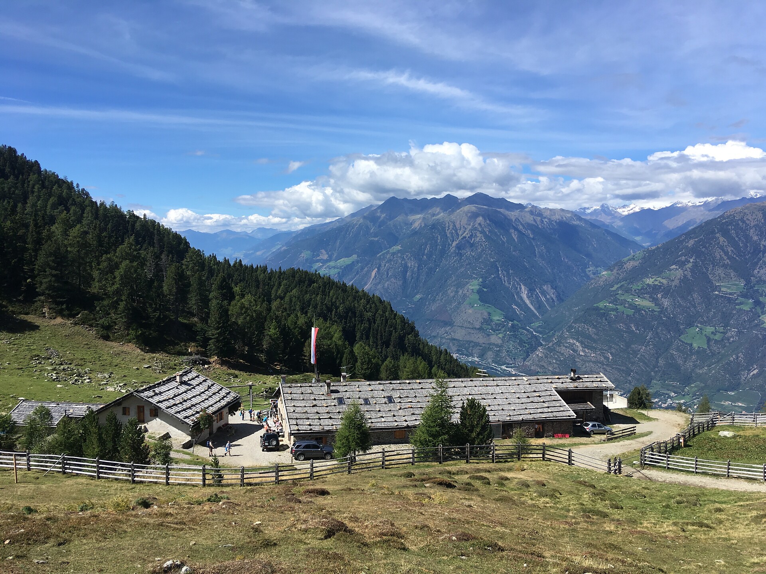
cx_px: 383
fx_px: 642
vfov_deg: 48.2
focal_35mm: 29
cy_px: 287
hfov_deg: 61.7
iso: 25
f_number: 2.2
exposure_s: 1/1451
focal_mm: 4.15
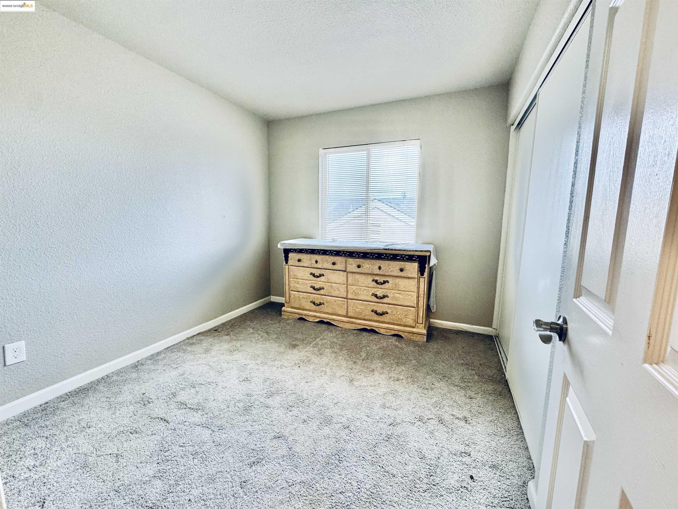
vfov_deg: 85.7
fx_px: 274
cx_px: 339
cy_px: 254
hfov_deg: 102.1
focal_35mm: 14
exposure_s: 1/120
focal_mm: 2.22
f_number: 2.2
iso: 250
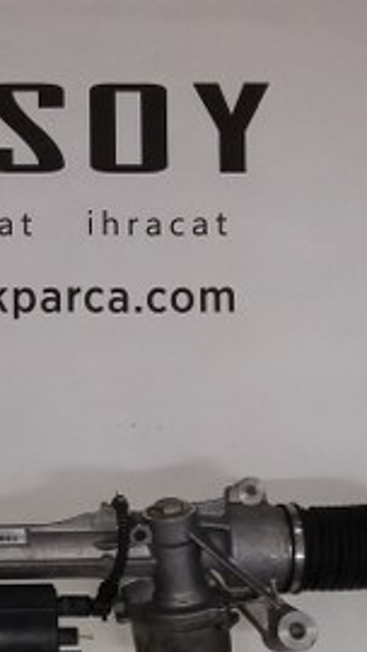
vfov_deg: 27.6
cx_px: -106
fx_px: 1297
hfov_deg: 15.4
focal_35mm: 75
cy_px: 536
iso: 80
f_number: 2.2
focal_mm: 3.3
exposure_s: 1/30
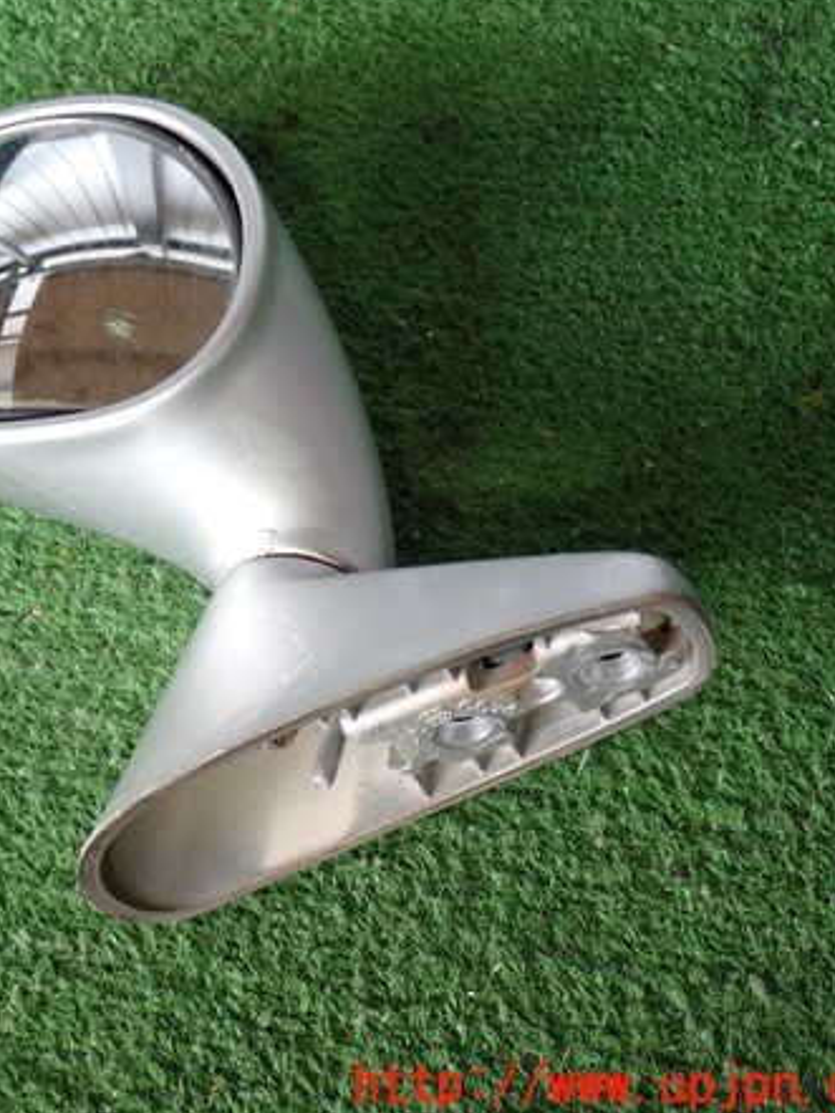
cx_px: 166
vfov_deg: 38.9
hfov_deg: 29.0
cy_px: 550
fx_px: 1575
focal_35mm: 49
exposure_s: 1/80
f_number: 2.5
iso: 160
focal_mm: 6.37
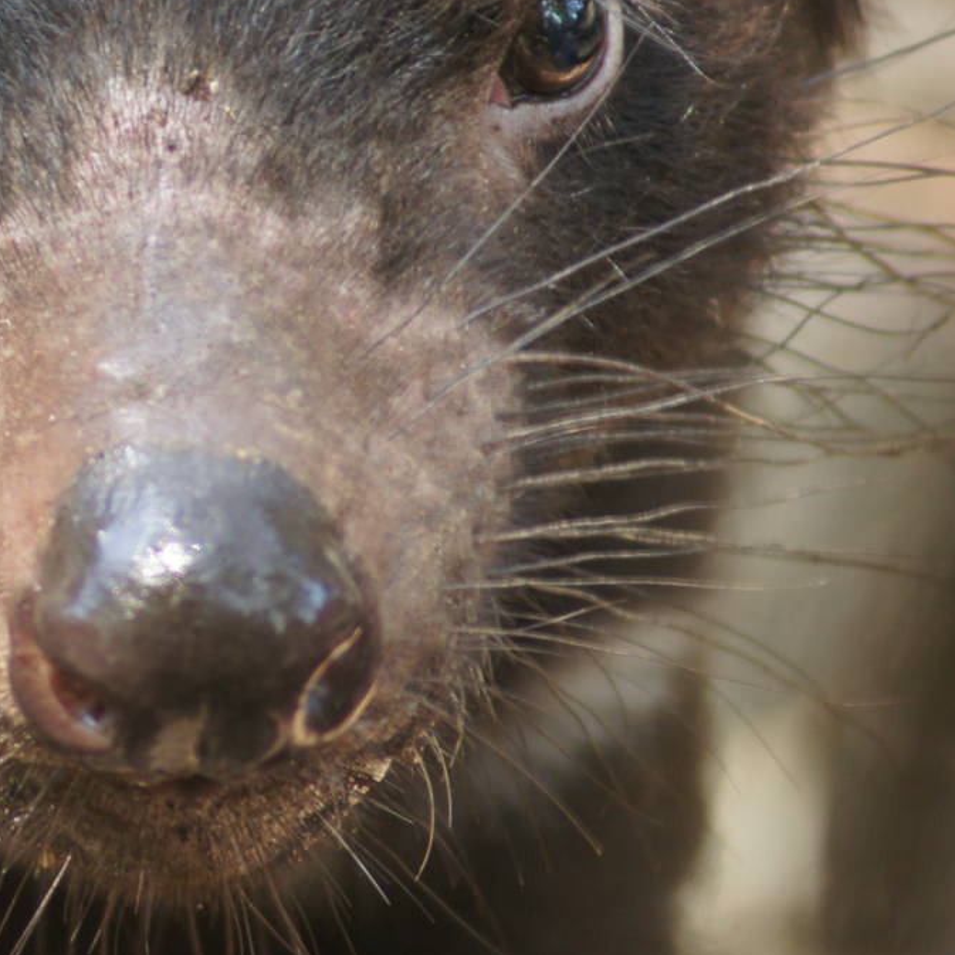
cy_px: 334
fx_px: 28372
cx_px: 60
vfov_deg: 1.9
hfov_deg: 1.9
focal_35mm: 909
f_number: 5.6
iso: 400
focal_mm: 300
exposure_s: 1/40
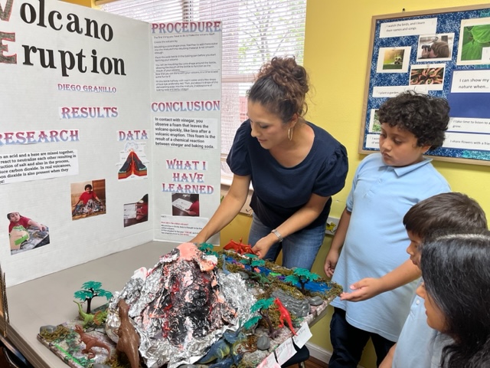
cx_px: 245
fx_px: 368
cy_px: 184
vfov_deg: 53.1
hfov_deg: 67.3
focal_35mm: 26
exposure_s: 1/120
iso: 125
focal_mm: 5.1
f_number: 1.6
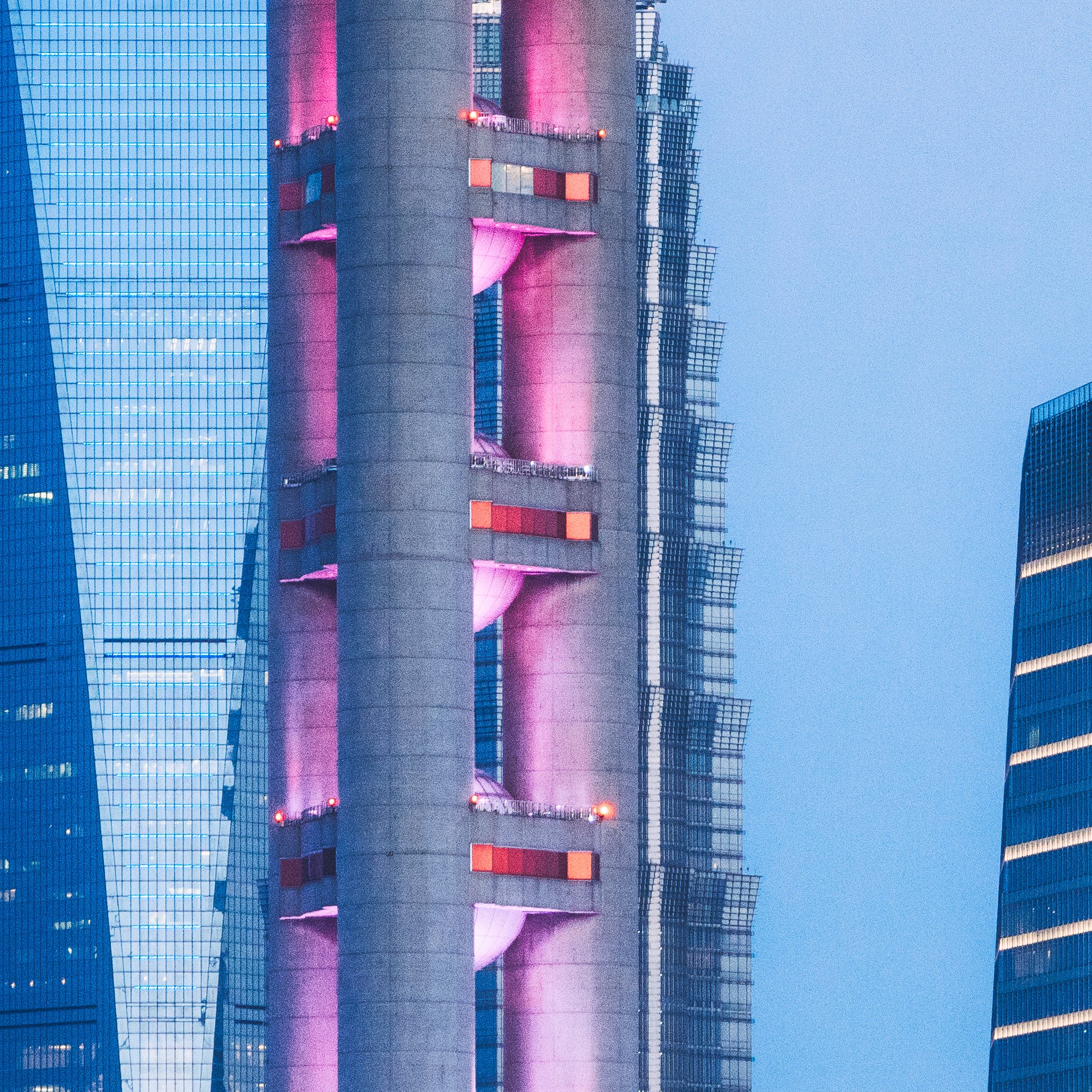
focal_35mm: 348
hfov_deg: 5.0
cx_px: 1124
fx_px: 12420
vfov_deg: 5.0
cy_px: 288
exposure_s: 1/160
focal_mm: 105
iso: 2000
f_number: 4
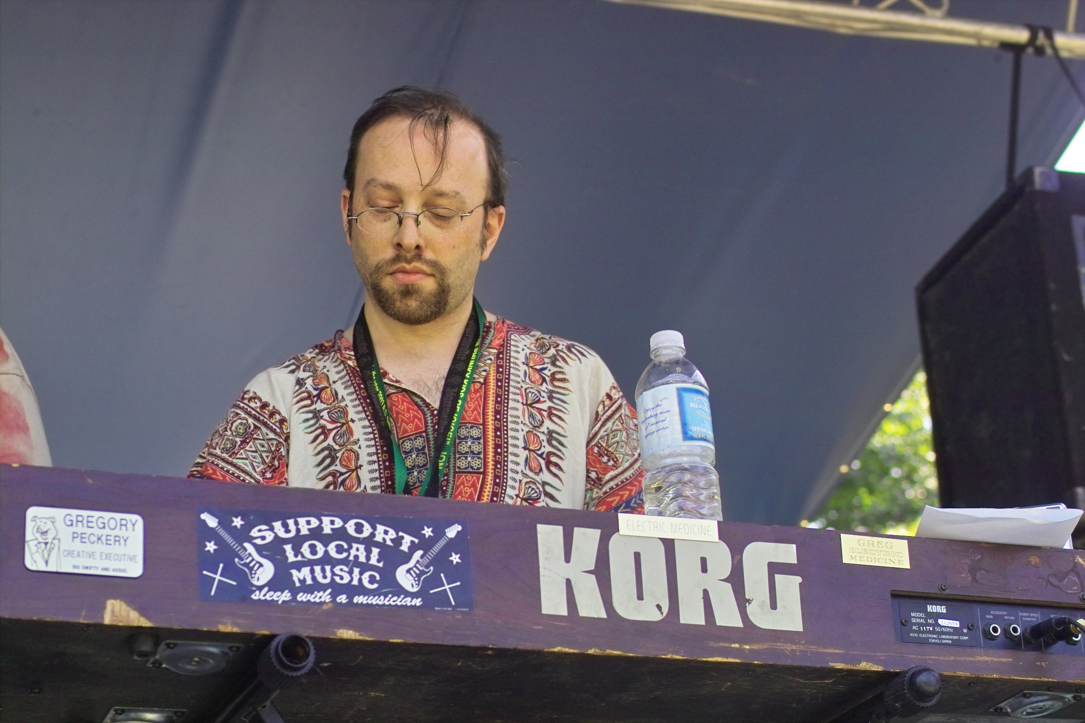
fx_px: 2562
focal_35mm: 85
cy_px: 362
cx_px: 542
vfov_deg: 16.1
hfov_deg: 23.9
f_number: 4.5
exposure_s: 1/125
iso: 200
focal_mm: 50
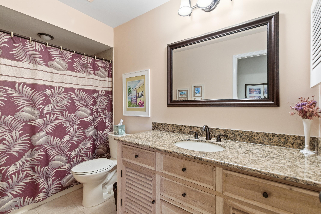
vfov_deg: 73.8
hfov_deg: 96.7
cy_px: 107
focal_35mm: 16
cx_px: 160
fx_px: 143
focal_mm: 16
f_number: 8
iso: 1600
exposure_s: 1/80
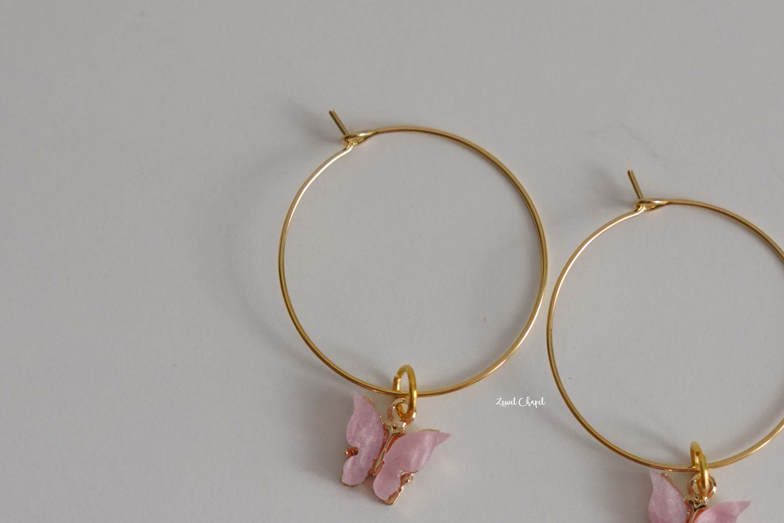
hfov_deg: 14.0
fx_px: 3180
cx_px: 546
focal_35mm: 146
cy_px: 383
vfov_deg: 9.4
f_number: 4
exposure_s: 1/320
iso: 2000
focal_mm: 60
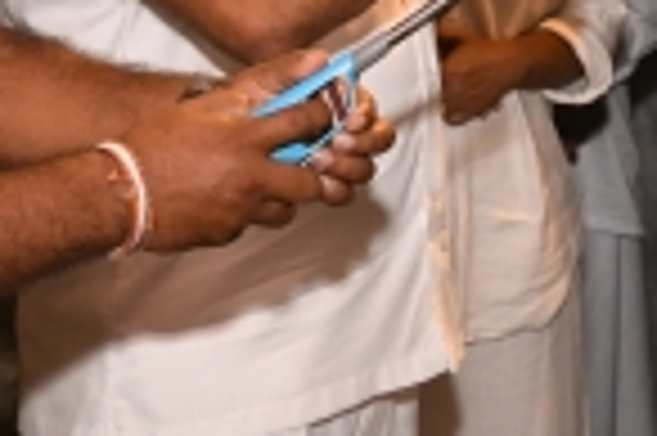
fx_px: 2698
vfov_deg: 9.0
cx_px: 220
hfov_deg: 13.9
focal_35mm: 148
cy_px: -225
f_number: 8
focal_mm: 36
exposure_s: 1/125
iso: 5000
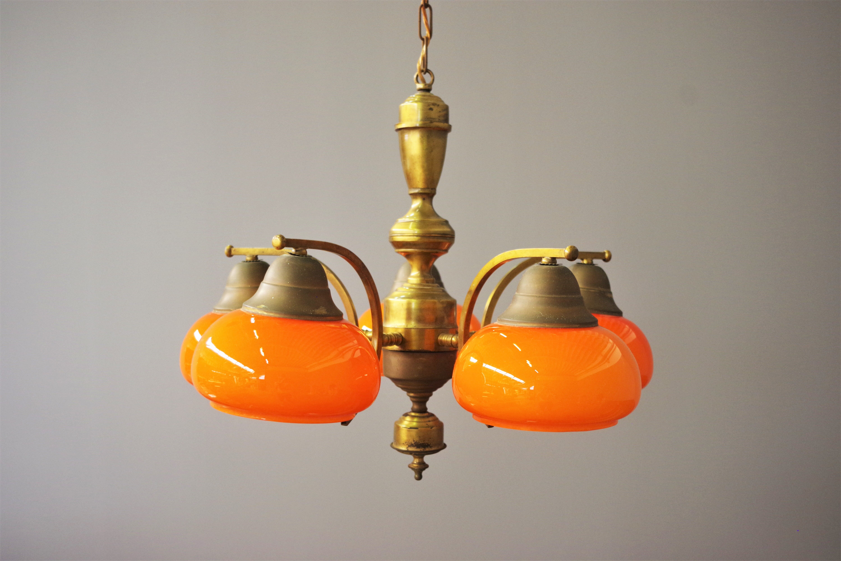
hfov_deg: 42.7
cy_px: 280
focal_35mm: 46
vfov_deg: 29.2
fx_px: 1075
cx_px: 420
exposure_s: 1/60
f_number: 4
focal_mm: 30.63
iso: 800
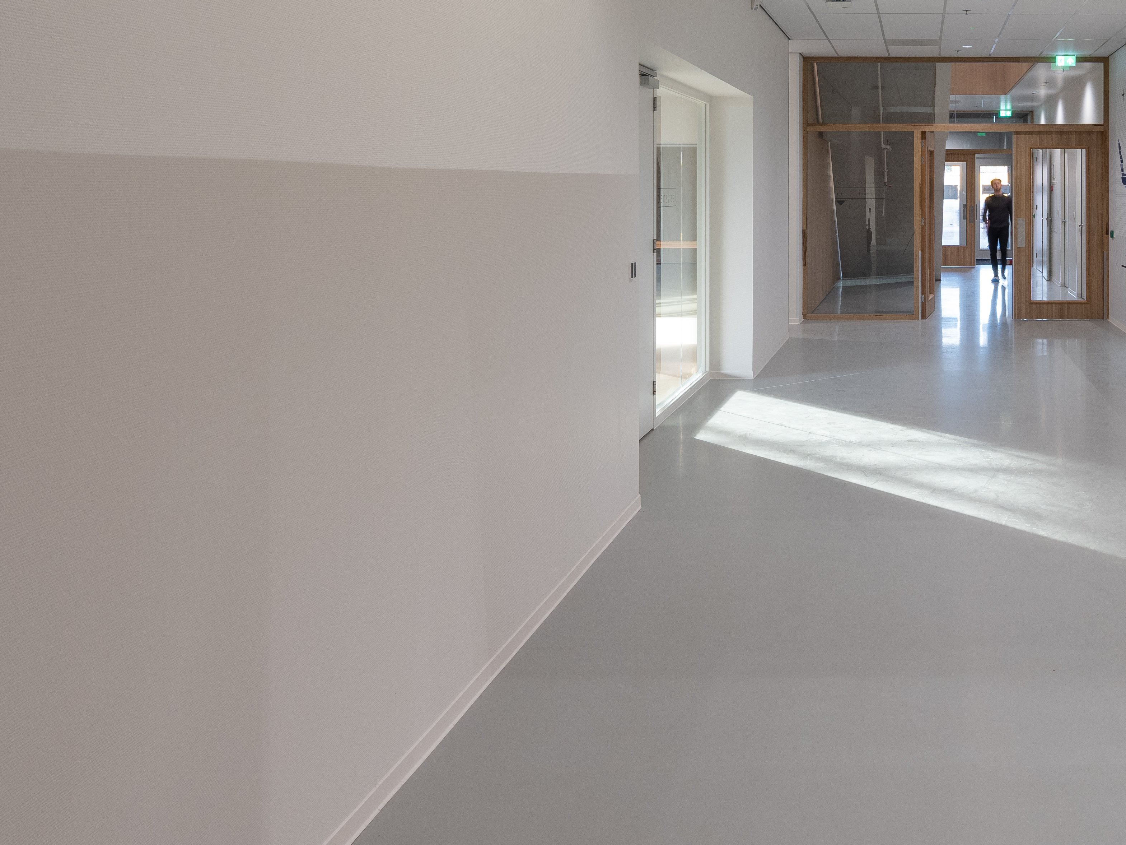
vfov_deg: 26.9
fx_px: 1626
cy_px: -69
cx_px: 919
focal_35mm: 50
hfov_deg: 36.7
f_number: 8
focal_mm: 24
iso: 250
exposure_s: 1/3
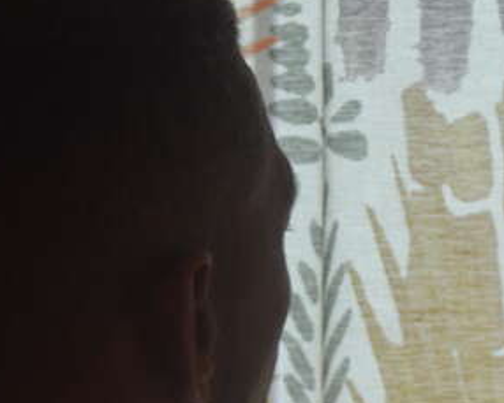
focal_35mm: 189
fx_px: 2820
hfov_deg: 10.2
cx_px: 315
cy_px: 304
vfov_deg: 8.2
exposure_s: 1/60
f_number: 4
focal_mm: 48
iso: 500
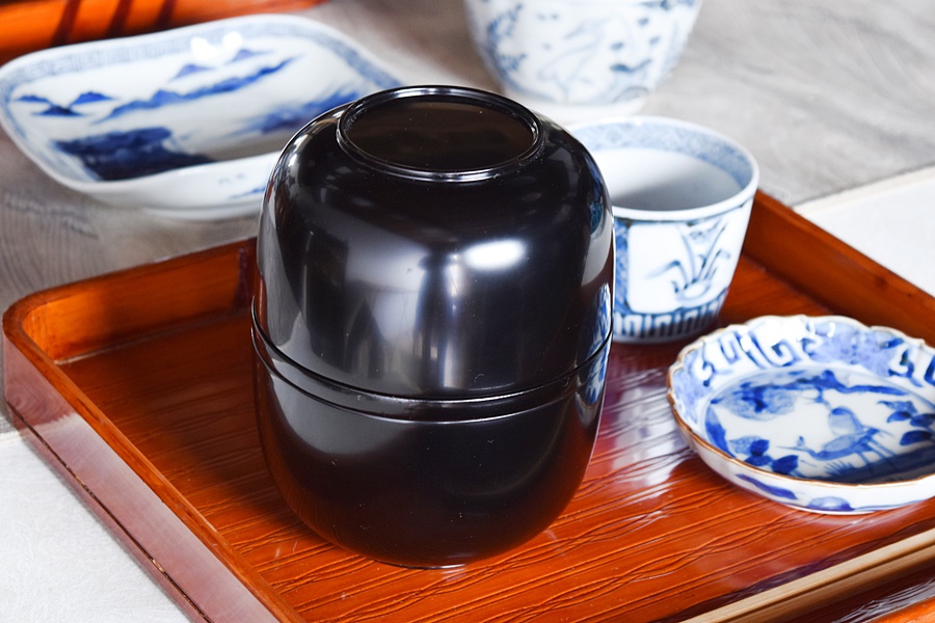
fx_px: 2143
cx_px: 468
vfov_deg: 16.6
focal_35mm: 82
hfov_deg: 24.6
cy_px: 312
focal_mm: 55
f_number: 5.6
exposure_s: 1/3
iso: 400
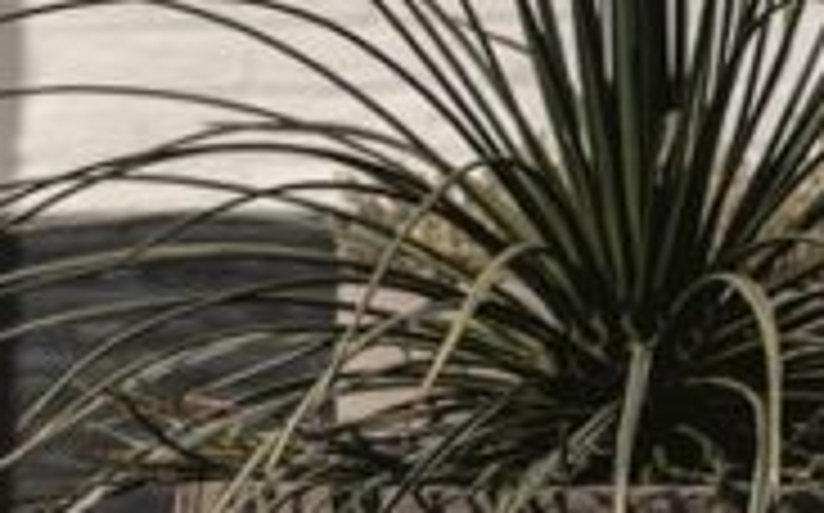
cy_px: 1204
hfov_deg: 5.1
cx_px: -1184
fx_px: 8974
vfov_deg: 3.2
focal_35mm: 400
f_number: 2.8
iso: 50
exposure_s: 1/3200
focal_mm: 70
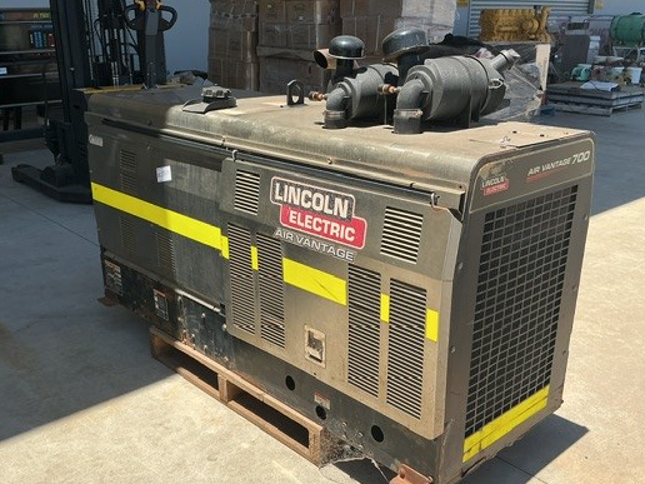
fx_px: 671
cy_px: 276
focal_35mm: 36
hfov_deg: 51.3
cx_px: 309
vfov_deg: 39.6
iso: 25
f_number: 1.8
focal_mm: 3
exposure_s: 1/1730
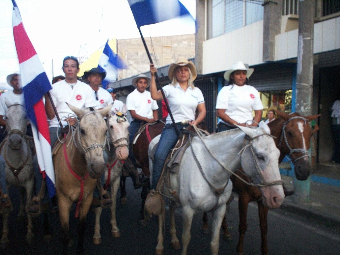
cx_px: 170
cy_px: 128
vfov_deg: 39.7
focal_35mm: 36
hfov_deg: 51.4
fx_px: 354
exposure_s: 1/8
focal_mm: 6
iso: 200
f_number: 4.5
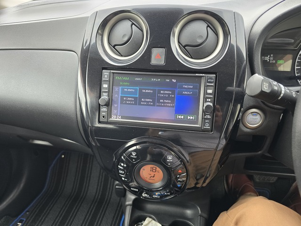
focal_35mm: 23
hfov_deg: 73.9
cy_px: 113
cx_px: 150
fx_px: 200
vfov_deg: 58.9
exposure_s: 1/180
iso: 125
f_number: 1.7
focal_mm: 6.3
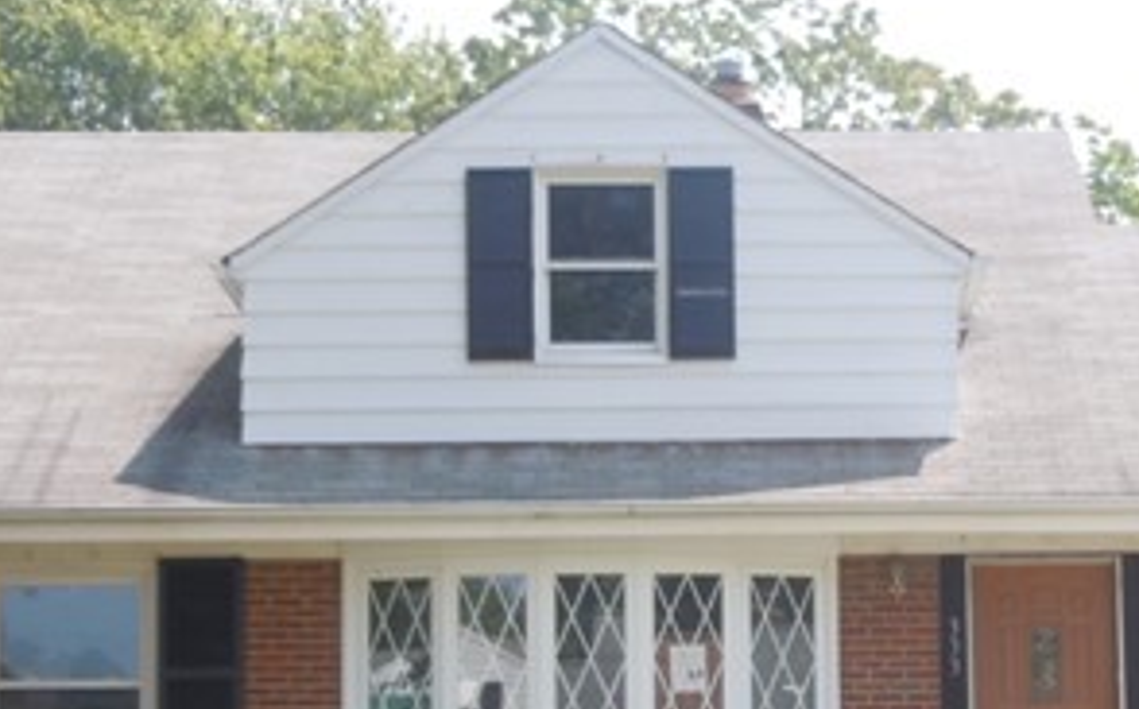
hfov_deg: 19.9
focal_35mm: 104
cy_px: 628
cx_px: 845
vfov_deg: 12.5
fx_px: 3225
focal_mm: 8.1
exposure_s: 1/200
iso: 100
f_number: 4.6
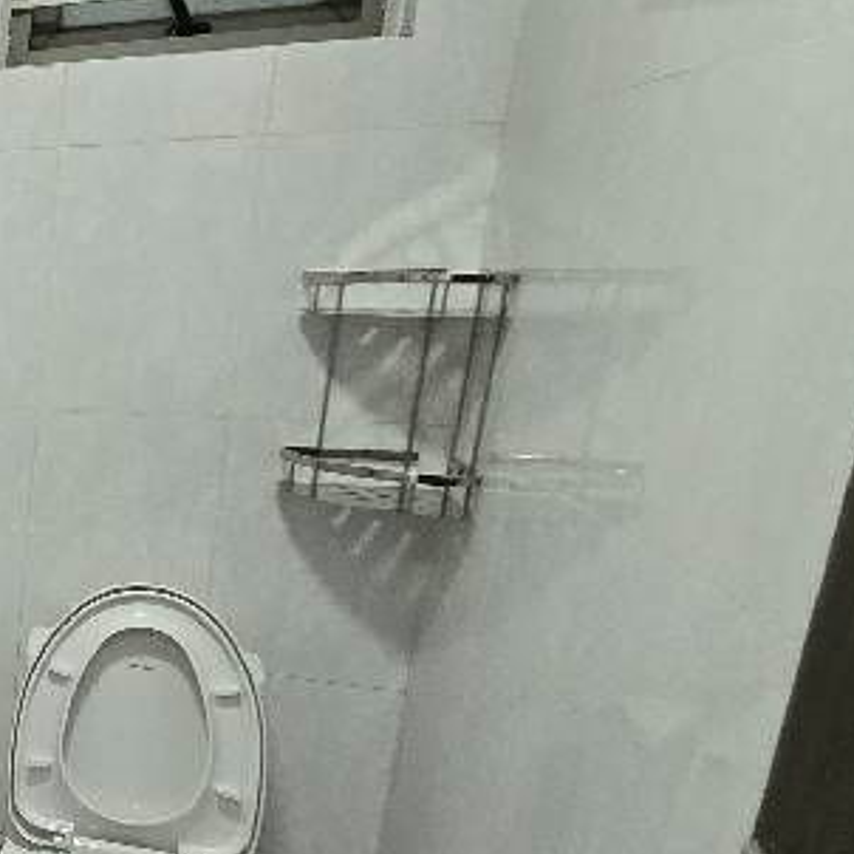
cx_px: -419
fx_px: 1089
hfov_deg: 28.4
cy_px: 560
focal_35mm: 39
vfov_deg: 42.3
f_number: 2.2
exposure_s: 1/50
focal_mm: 1.7
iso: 125
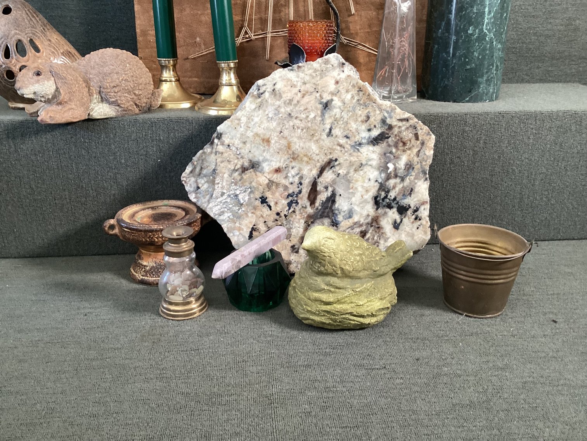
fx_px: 526
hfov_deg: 58.3
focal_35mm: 31
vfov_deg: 45.4
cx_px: 294
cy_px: 220
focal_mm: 3.3
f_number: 2.4
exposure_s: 1/50
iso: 200
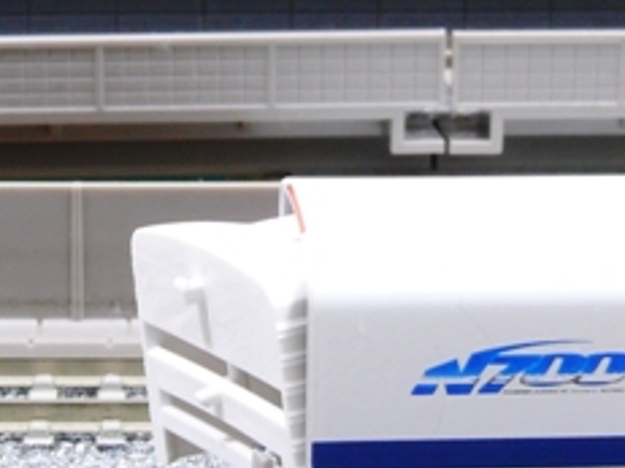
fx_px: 1227
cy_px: 287
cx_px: 68
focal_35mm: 68
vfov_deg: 21.6
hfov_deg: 27.6
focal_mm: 7.4
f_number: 10
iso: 100
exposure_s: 3.2
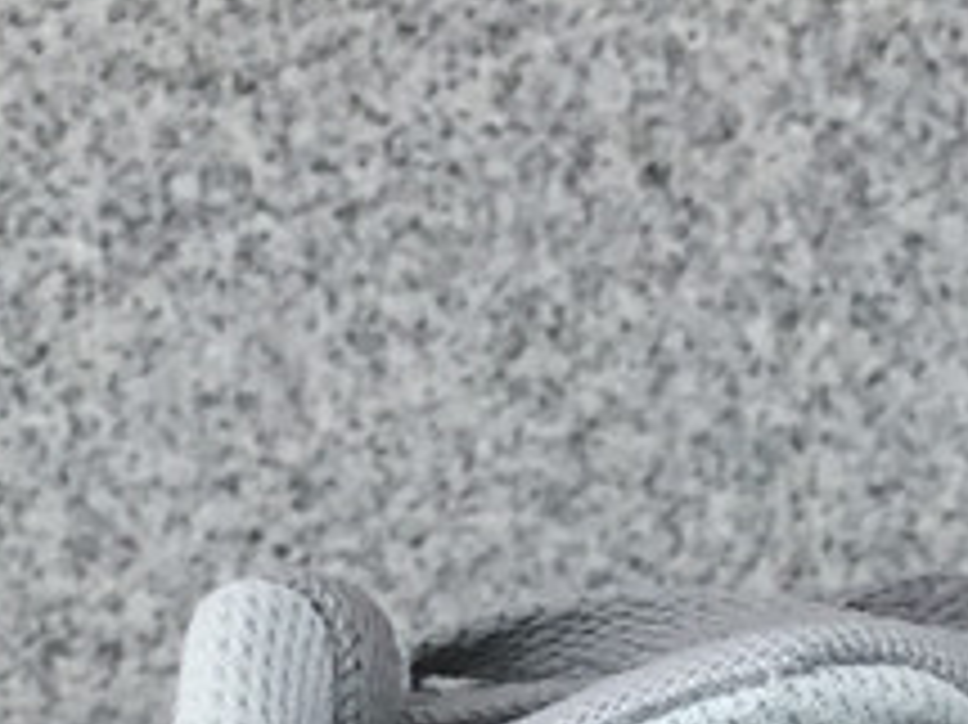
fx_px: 3633
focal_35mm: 130
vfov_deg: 10.4
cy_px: 1500
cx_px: 1382
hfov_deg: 14.3
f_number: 2.4
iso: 25
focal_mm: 3.3
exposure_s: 1/364
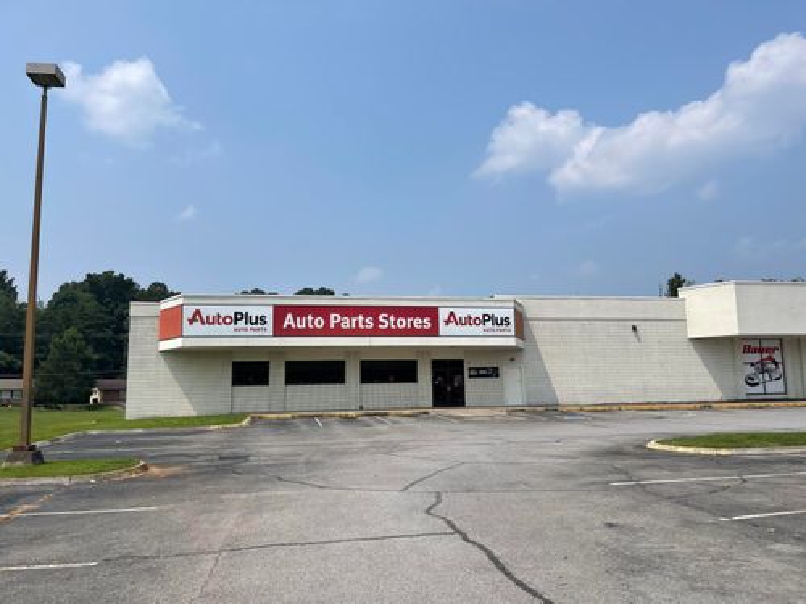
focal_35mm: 26
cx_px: 403
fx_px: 605
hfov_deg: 67.3
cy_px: 302
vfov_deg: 53.1
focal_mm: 5.1
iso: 32
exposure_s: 1/6579
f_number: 1.6
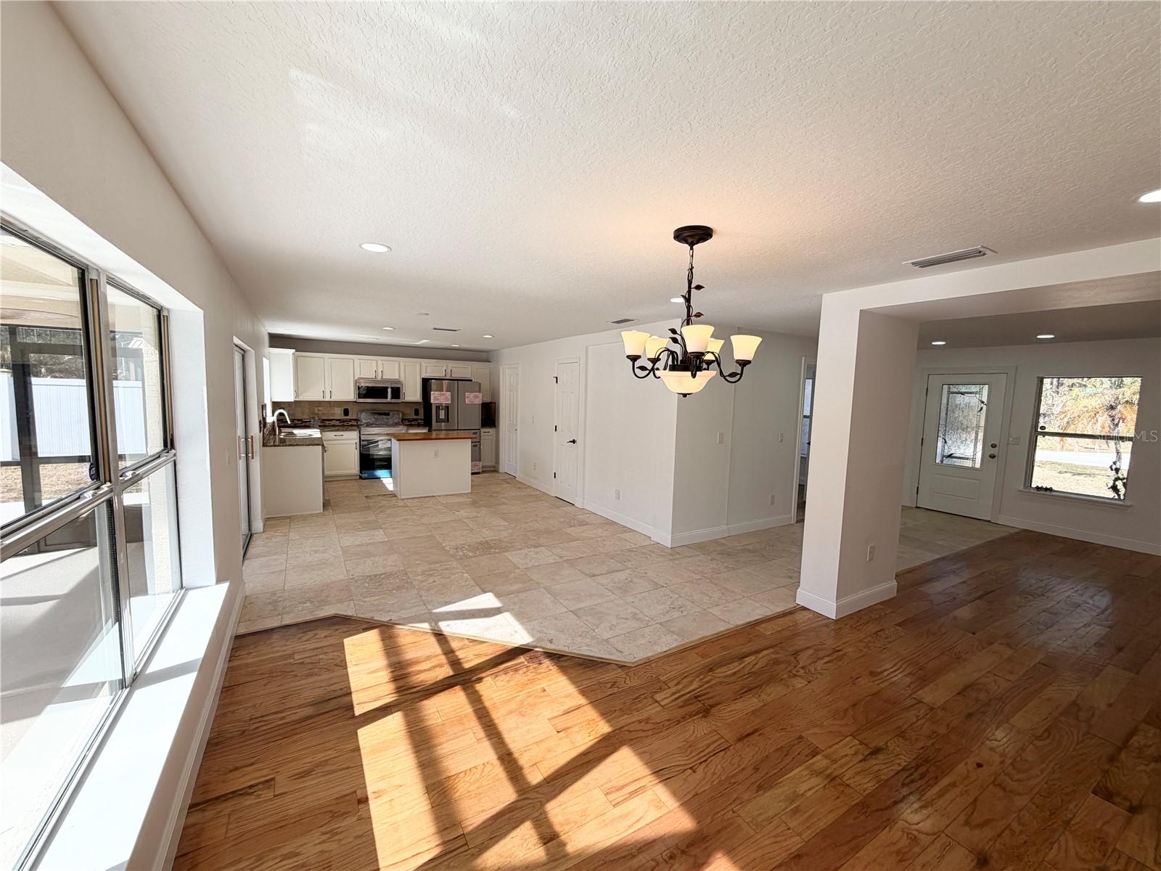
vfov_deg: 85.7
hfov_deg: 102.1
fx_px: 470
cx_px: 580
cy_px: 436
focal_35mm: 14
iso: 50
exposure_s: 1/370
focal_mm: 2.22
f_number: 2.2
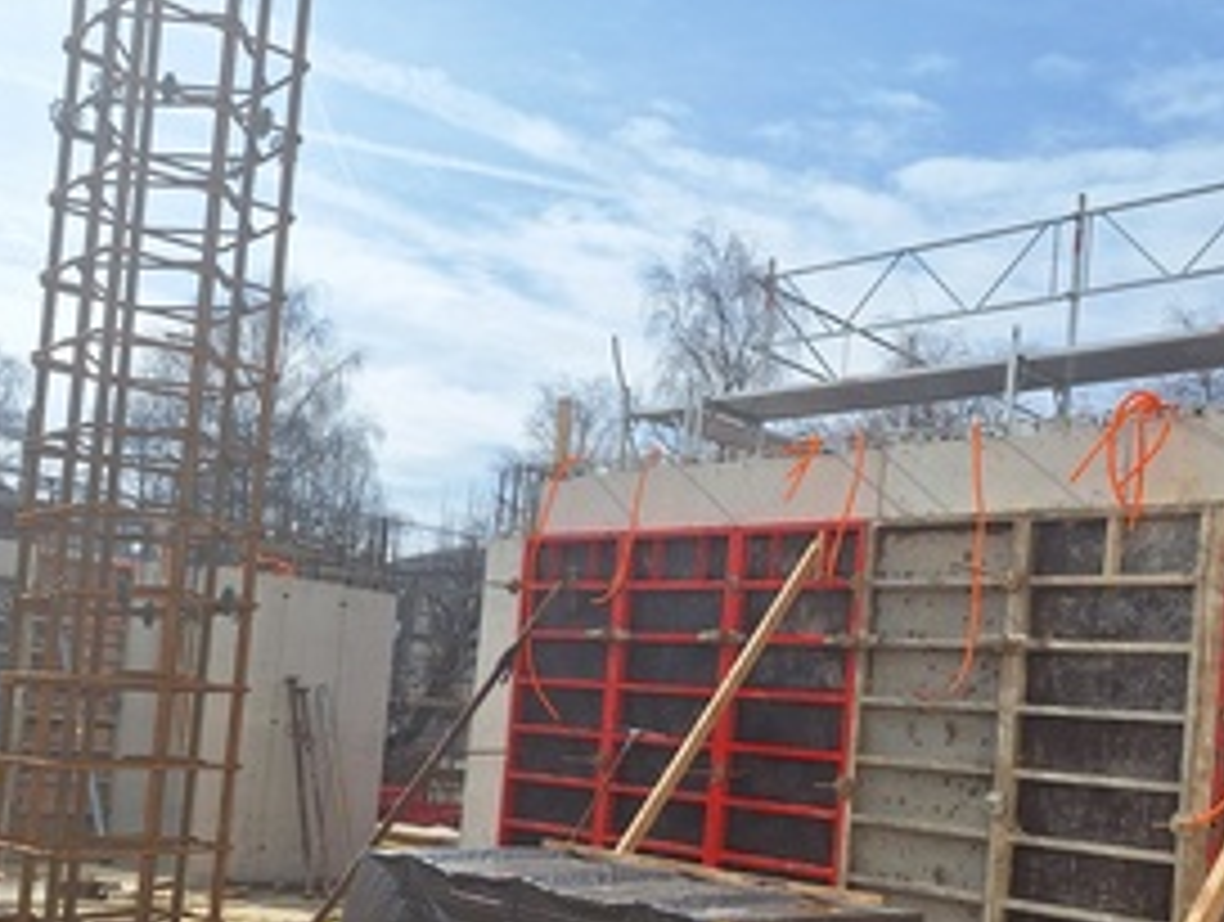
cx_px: 770
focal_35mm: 38
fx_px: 1346
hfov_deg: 48.4
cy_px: 711
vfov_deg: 36.8
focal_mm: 5.54
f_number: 1.8
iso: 40
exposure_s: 1/5525
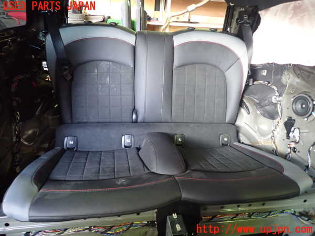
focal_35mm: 25
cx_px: 158
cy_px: 118
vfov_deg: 54.9
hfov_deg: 69.4
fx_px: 227
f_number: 2
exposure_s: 1/30
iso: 640
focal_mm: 4.5
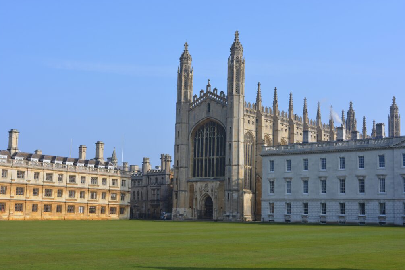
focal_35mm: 54
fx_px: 602
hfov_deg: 37.2
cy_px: 134
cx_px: 203
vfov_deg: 25.3
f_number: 8
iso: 100
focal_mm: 35
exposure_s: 1/250
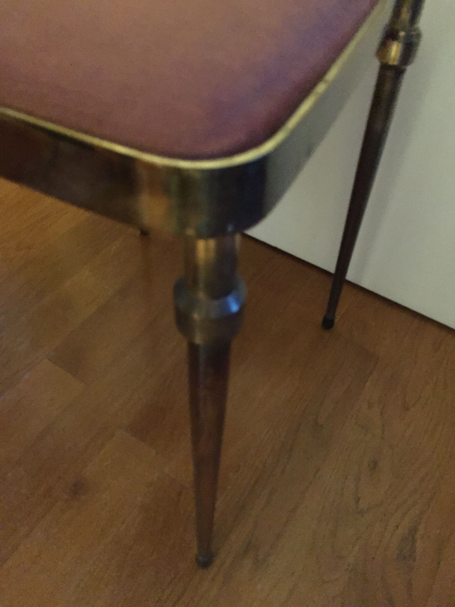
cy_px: 304
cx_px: 228
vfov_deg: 61.7
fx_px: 508
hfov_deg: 48.2
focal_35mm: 29
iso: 1250
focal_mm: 4.15
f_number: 2.2
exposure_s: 1/17
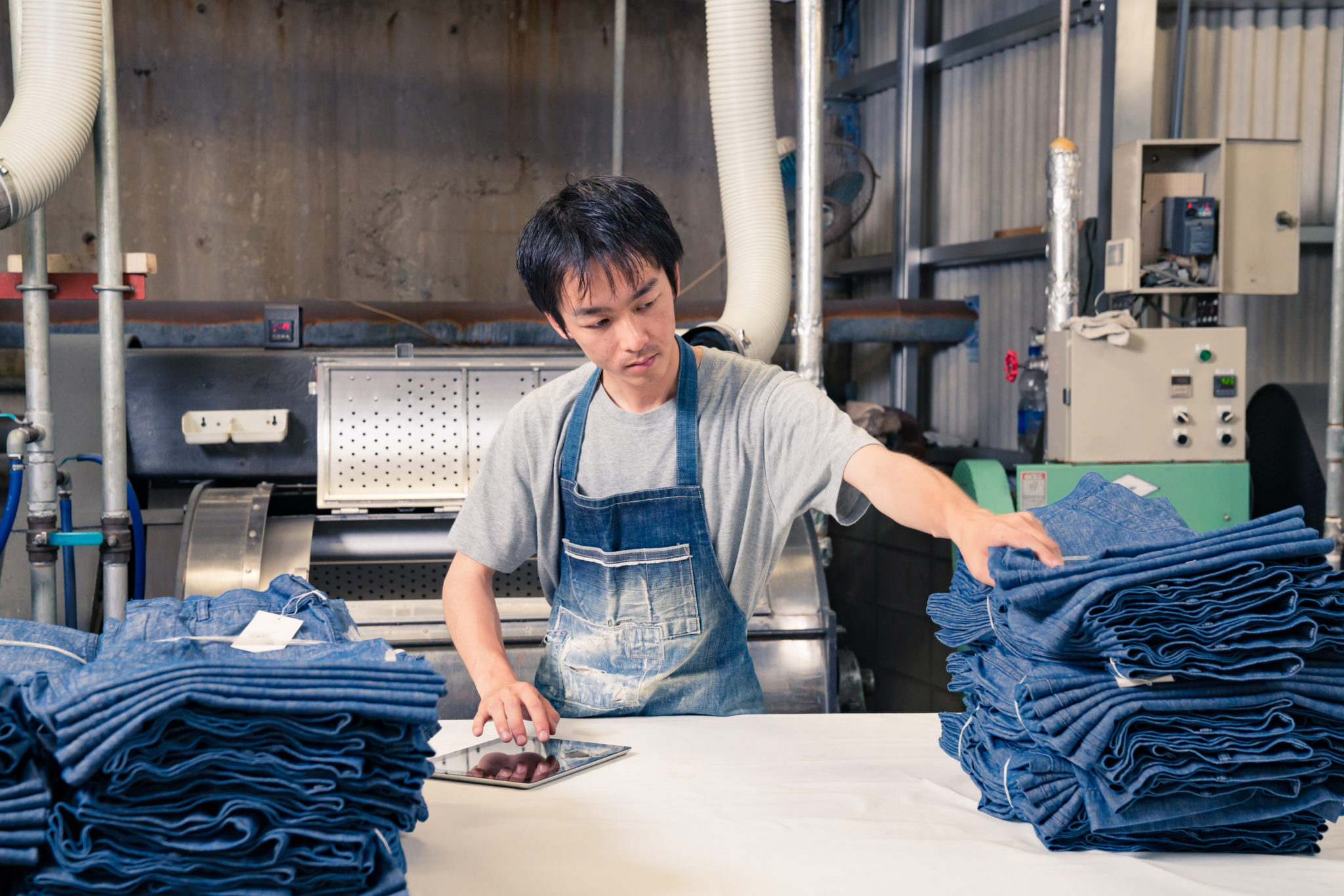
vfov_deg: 28.1
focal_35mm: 48
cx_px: 672
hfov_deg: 41.1
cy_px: 448
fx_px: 1792
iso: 800
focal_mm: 48
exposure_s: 1/125
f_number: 5.6
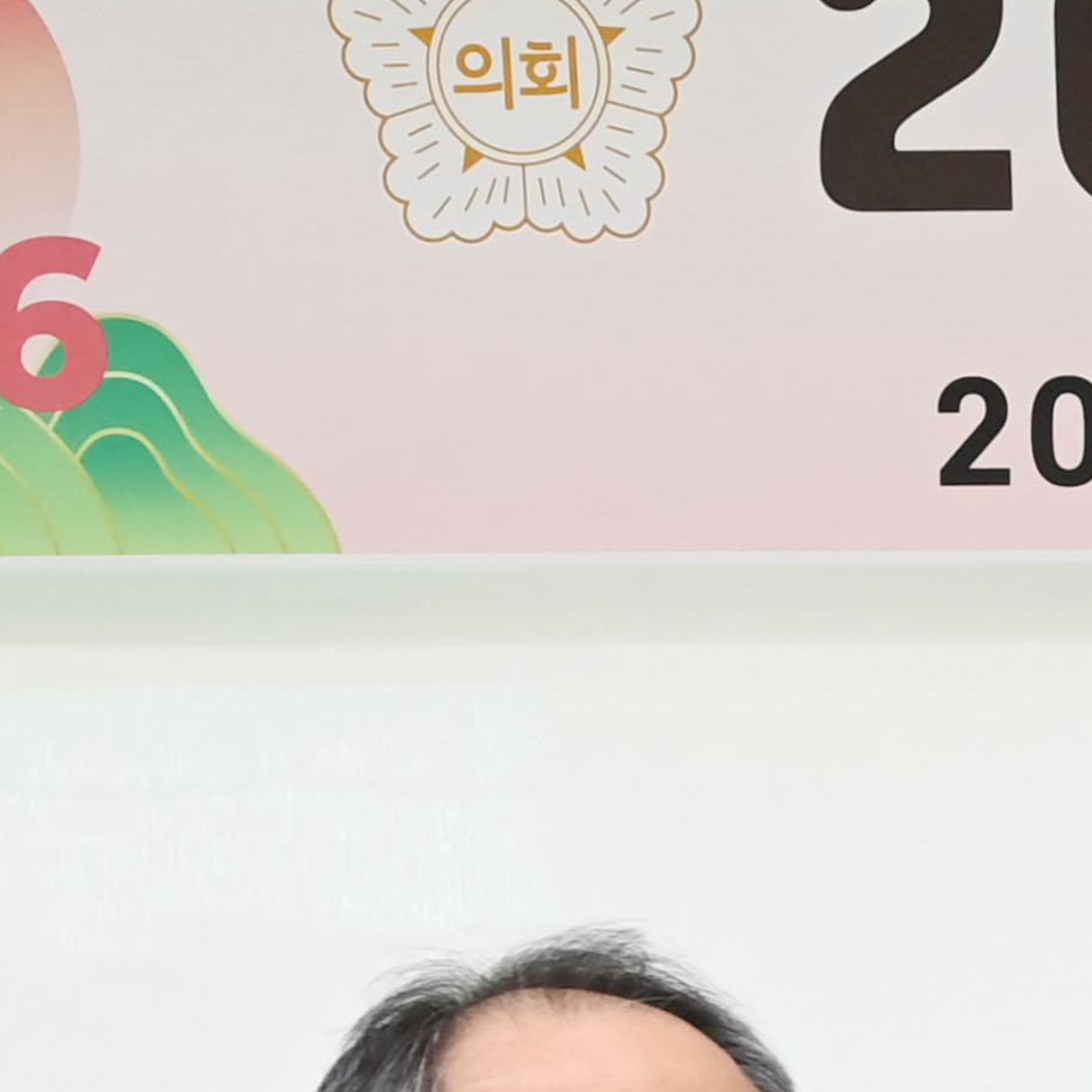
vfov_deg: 14.8
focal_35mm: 109
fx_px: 3890
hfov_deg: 13.3
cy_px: 1655
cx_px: 2336
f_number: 6.3
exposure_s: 1/250
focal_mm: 21
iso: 2500
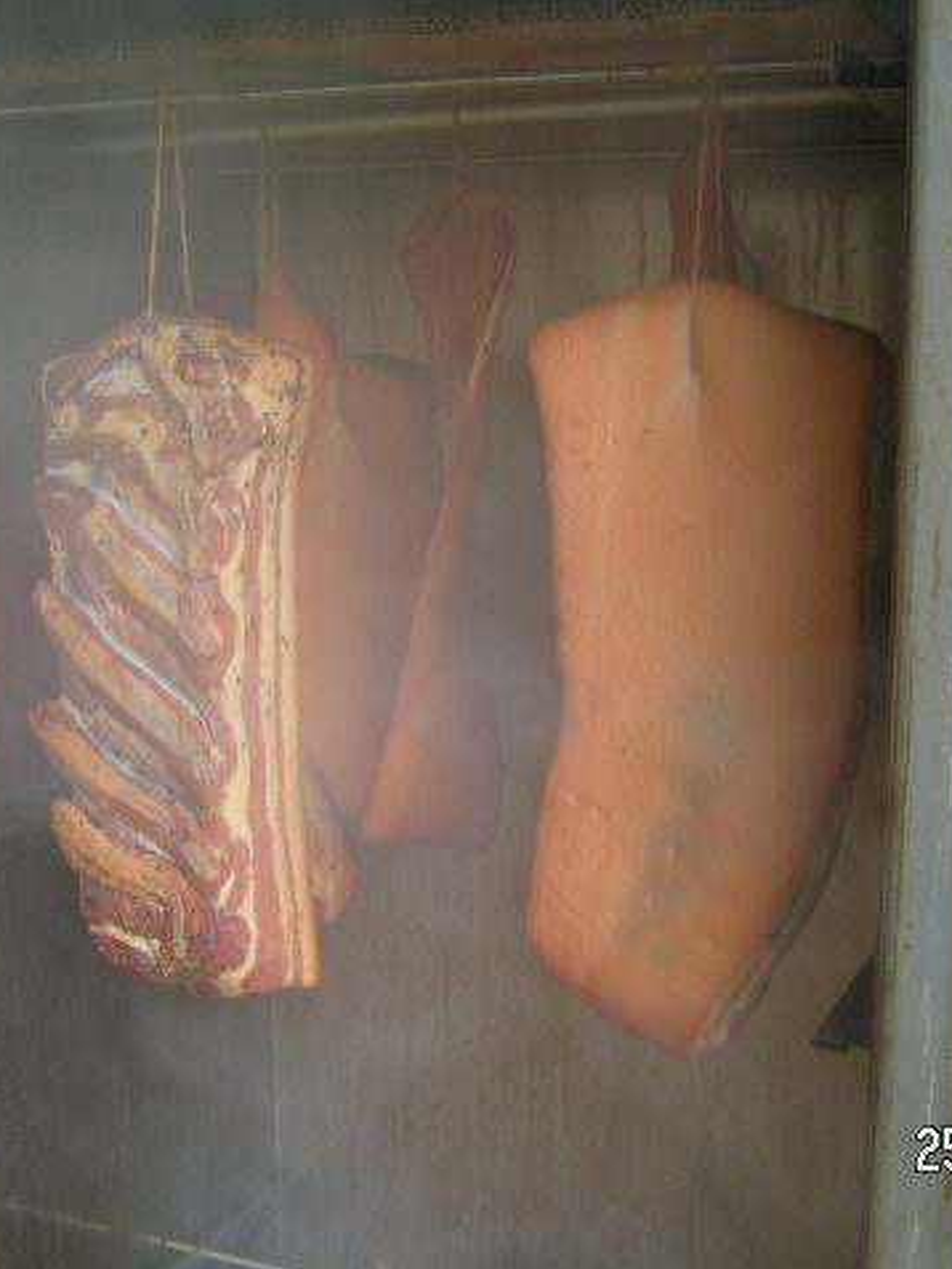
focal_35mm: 51
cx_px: 473
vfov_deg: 37.5
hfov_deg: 28.6
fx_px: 1869
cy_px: 636
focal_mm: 5.8
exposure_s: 1/40
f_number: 2.8
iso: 200
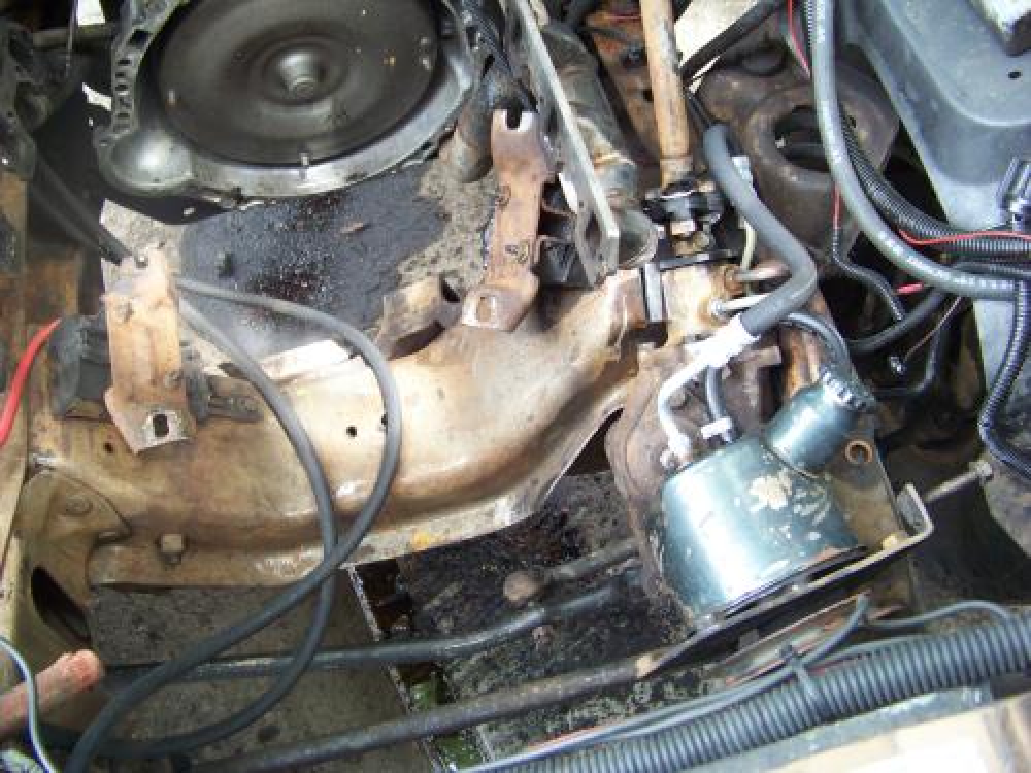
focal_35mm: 36
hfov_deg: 51.4
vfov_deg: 39.7
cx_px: 516
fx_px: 1072
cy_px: 386
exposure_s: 1/30
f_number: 2.8
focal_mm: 5.85
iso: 124
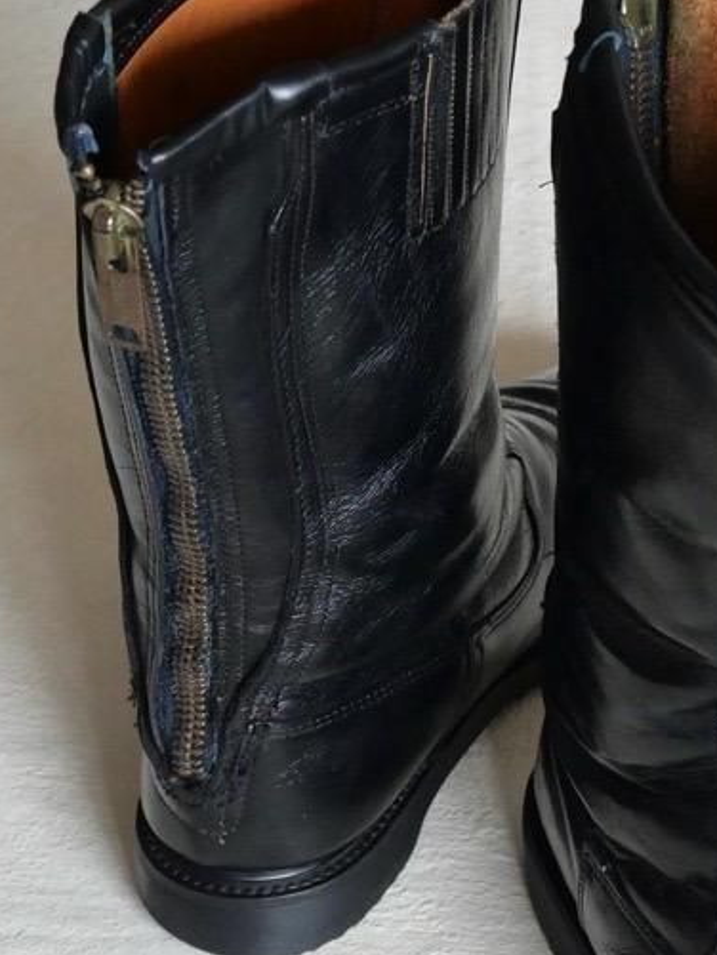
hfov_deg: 10.3
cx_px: 591
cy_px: 667
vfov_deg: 13.8
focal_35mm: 143
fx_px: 3948
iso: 1000
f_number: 3.6
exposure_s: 1/60
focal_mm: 28
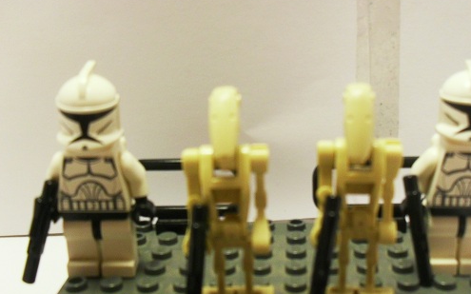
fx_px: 616
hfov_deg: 41.5
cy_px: 214
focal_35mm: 48
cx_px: 297
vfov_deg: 26.6
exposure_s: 1/30
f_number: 3.2
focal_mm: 6.3
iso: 200
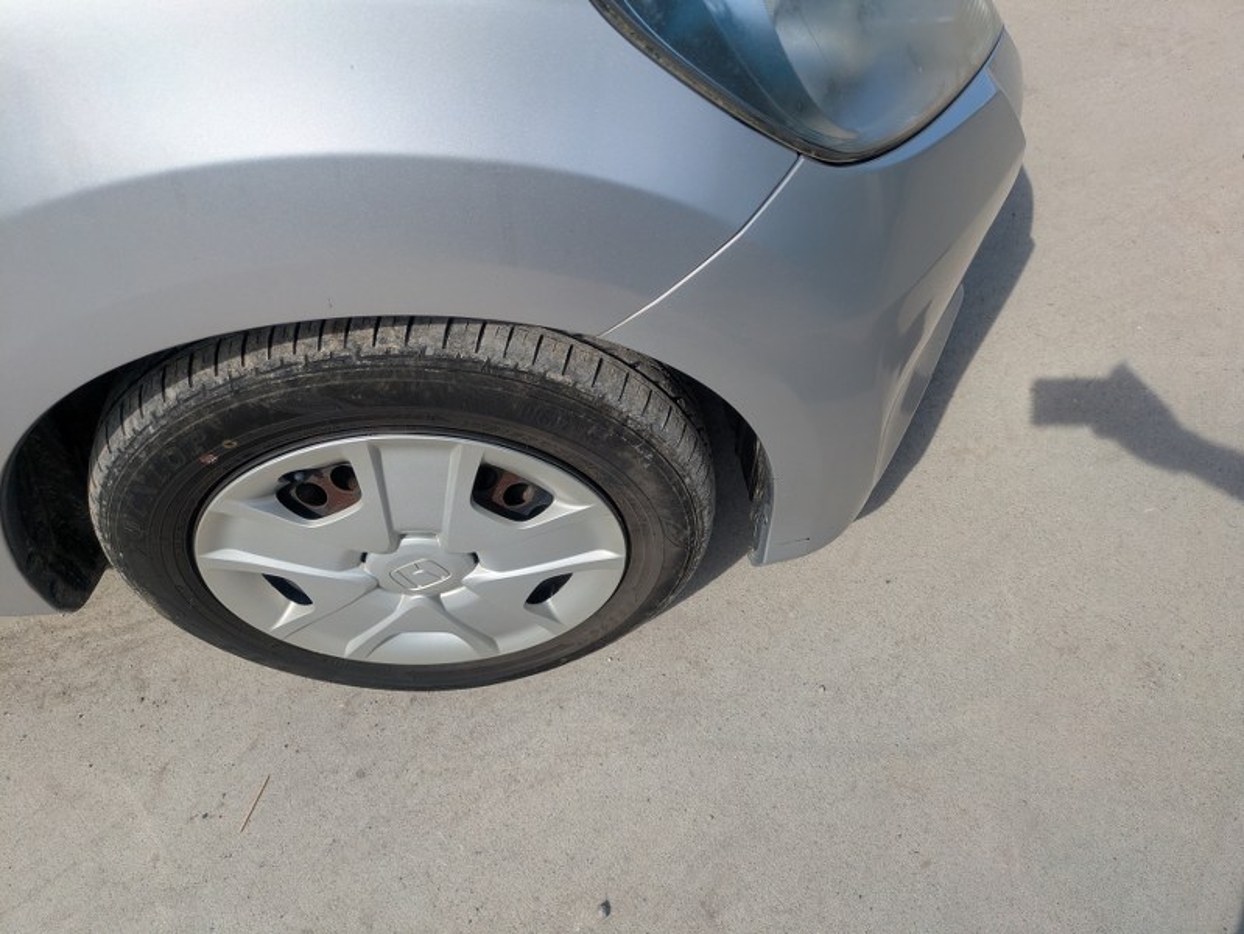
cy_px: 467
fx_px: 899
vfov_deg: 54.9
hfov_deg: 69.4
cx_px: 622
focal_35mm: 25
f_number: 1.89
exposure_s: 1/2841
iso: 71
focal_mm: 5.43
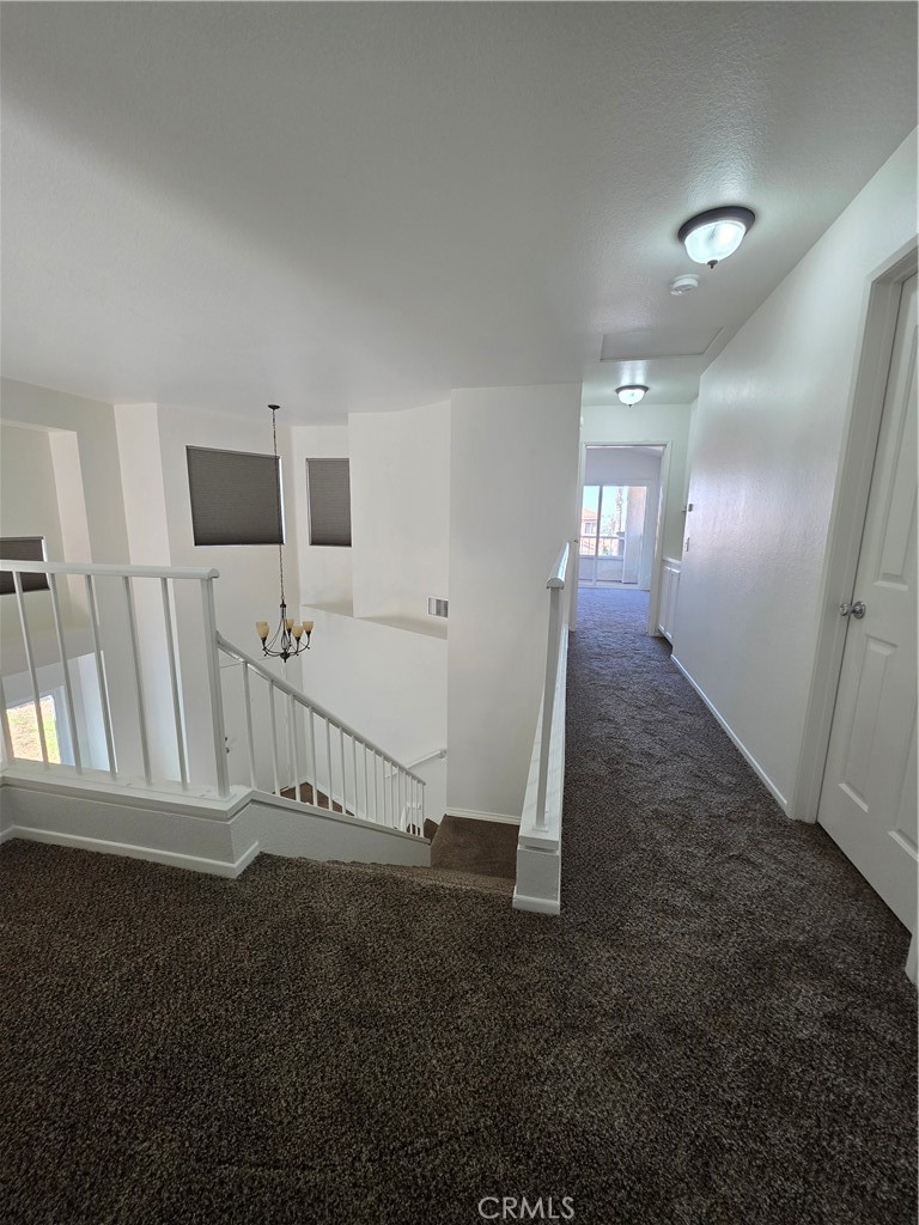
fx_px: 460
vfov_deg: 106.2
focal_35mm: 13
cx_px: 460
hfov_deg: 89.9
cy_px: 612
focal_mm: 2.2
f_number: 1.9
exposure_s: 1/120
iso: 250
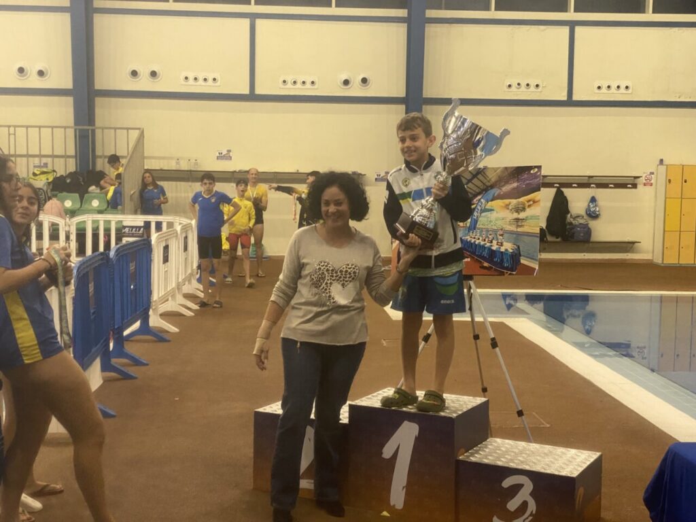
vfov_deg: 28.0
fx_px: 1046
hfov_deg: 36.8
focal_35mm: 52
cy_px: 261
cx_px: 348
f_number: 2
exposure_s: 1/50
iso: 320
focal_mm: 6
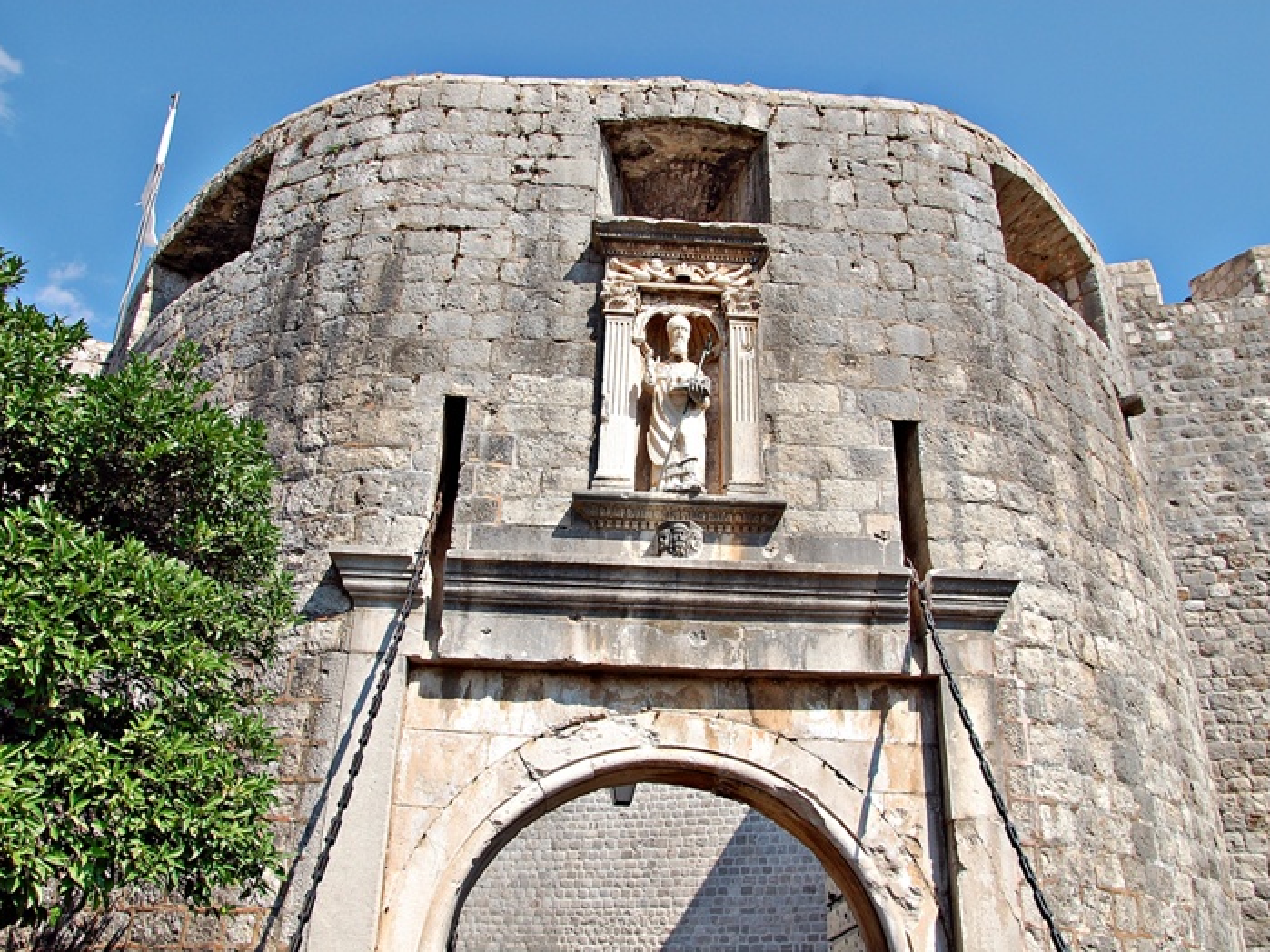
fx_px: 2421
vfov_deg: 22.2
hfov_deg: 29.4
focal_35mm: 66
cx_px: 618
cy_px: 480
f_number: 10
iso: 200
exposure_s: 1/400
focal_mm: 40
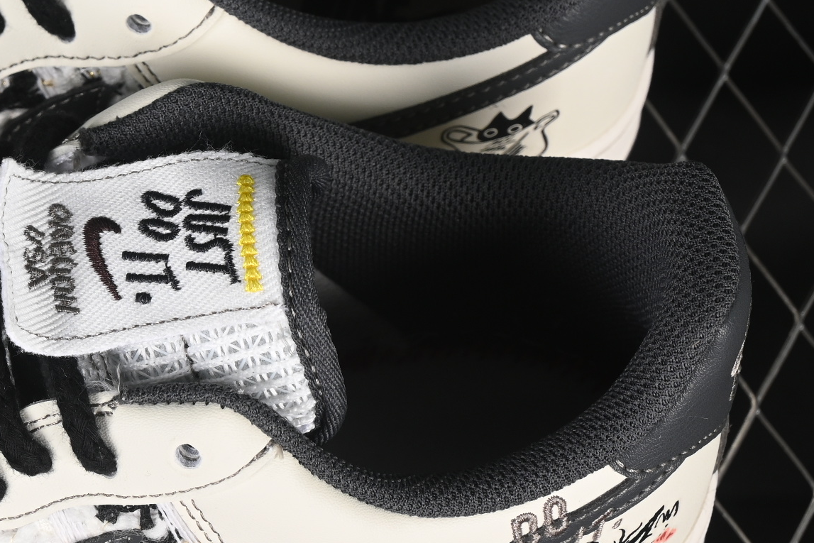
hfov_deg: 11.2
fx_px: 4115
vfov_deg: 7.5
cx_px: 4
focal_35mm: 182
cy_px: 214
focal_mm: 50
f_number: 7.1
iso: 160
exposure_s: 1/80
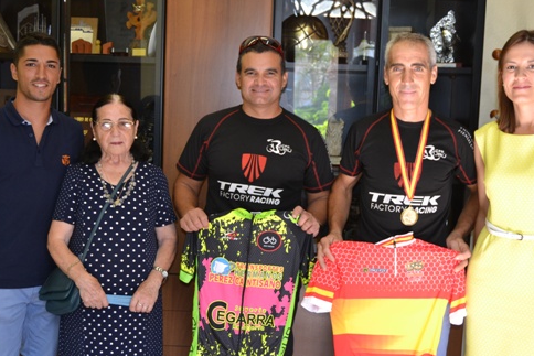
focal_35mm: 46
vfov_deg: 29.5
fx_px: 677
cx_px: 266
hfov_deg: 43.0
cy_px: 185
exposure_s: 1/60
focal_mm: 23
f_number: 3.8
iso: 400
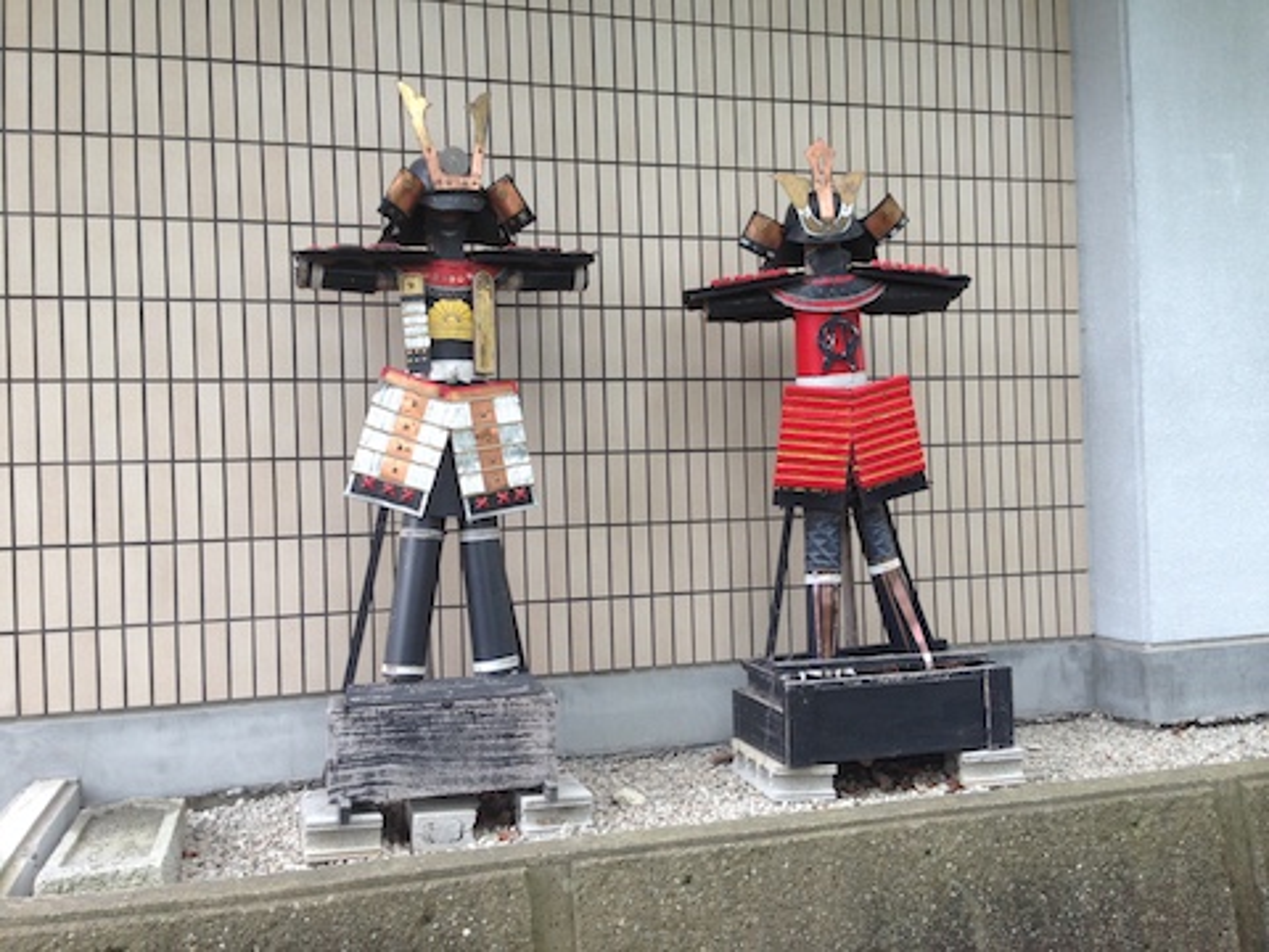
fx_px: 1210
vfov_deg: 42.9
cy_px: 476
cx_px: 634
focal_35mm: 33
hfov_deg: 55.4
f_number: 2.4
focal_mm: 4.12
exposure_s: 1/120
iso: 50
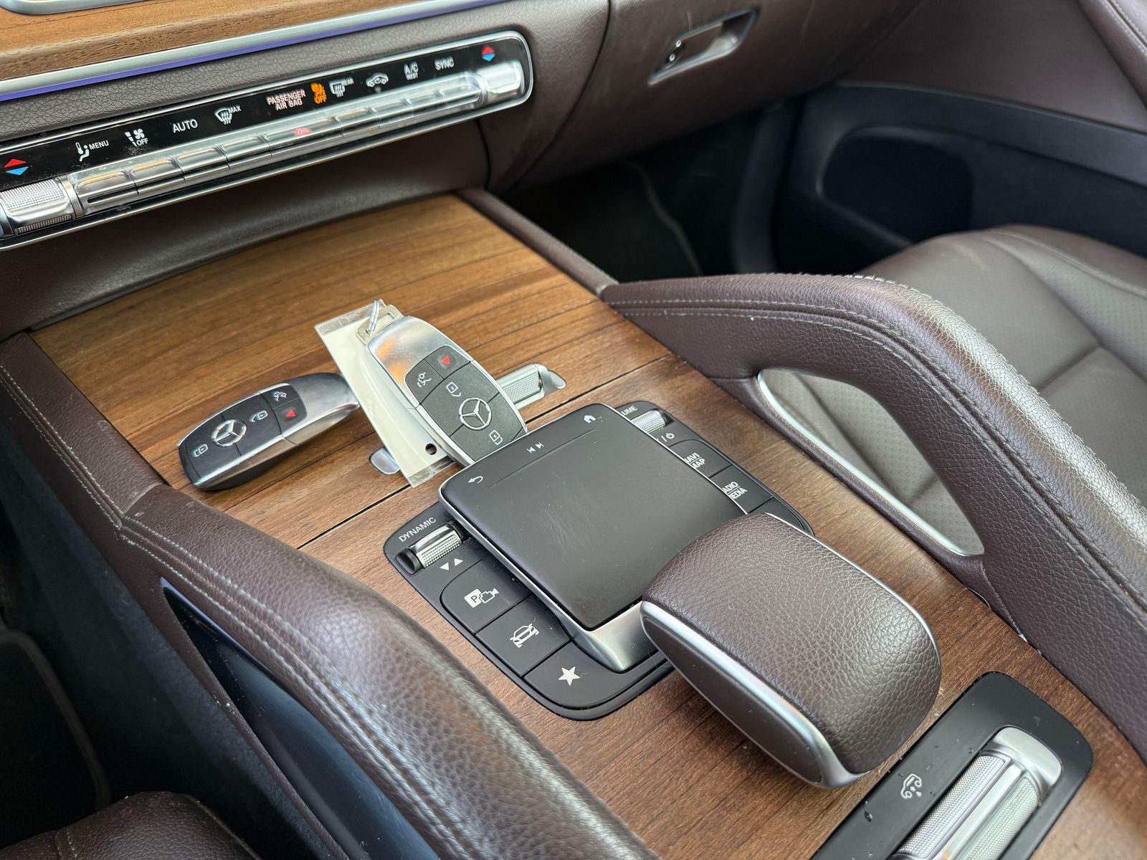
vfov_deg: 56.8
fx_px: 795
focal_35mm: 24
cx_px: 574
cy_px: 430
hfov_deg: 71.6
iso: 160
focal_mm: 6.76
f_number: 1.78
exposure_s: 1/111
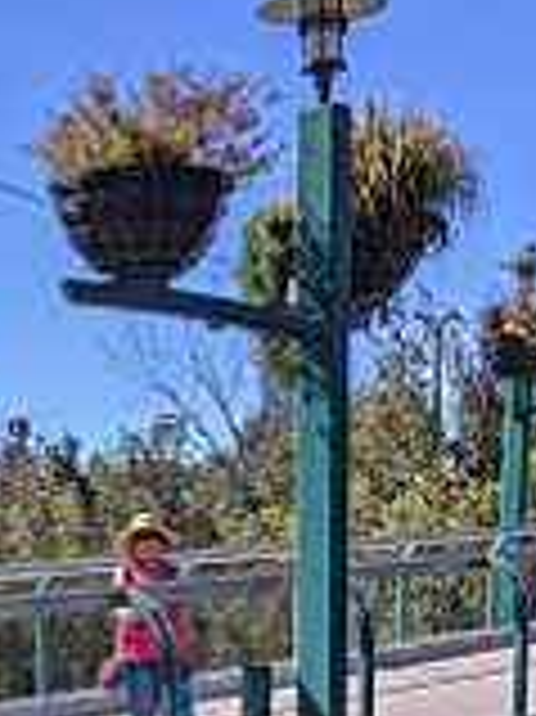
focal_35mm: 85
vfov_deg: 20.1
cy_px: 1054
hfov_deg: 17.3
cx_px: 155
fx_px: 1757
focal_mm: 4.4
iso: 52
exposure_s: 1/2347
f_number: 1.8
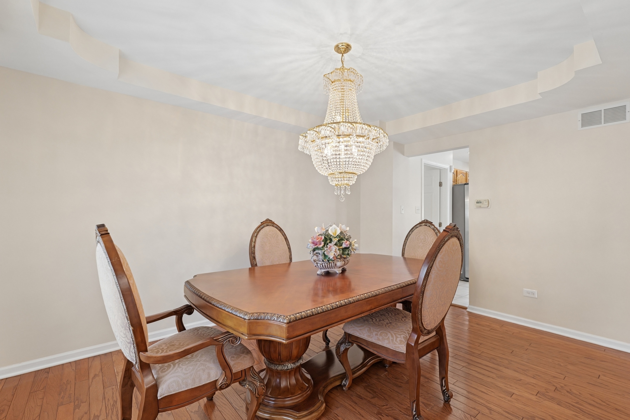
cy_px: 210
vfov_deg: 73.7
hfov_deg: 96.7
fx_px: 280
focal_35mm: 16
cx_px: 315
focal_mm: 16
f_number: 4
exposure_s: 1/160
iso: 1000
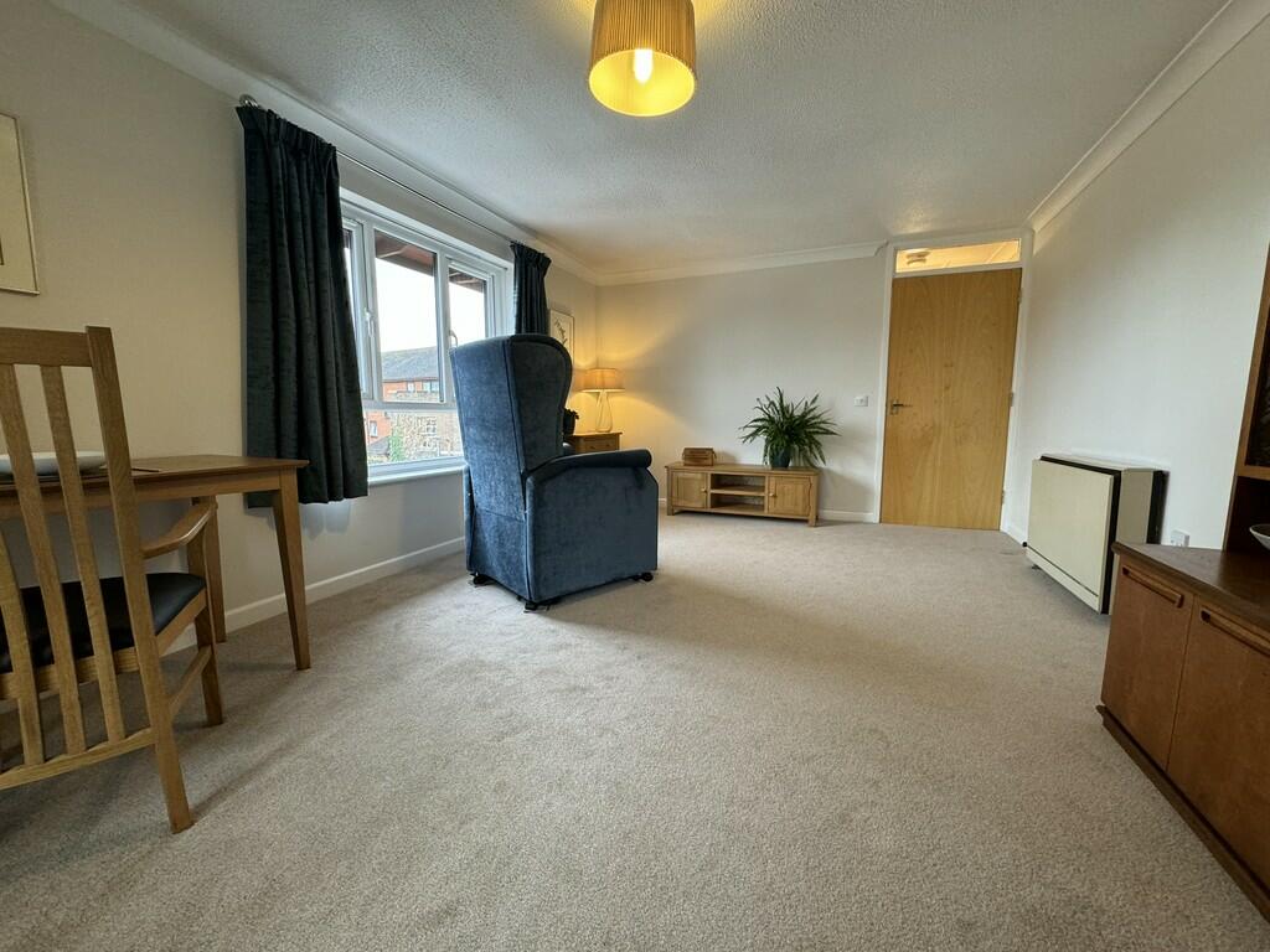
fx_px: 514
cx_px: 635
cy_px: 476
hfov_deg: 102.1
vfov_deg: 85.7
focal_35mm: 14
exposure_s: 1/100
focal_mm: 2.22
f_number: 2.2
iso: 200
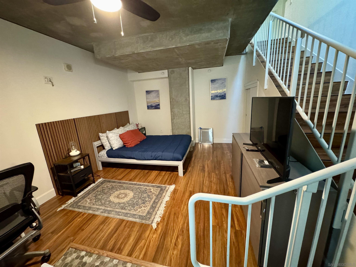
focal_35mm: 14
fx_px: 144
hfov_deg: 102.1
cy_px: 134
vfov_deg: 85.7
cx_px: 178
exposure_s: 1/40
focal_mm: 2.22
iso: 1000
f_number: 2.2
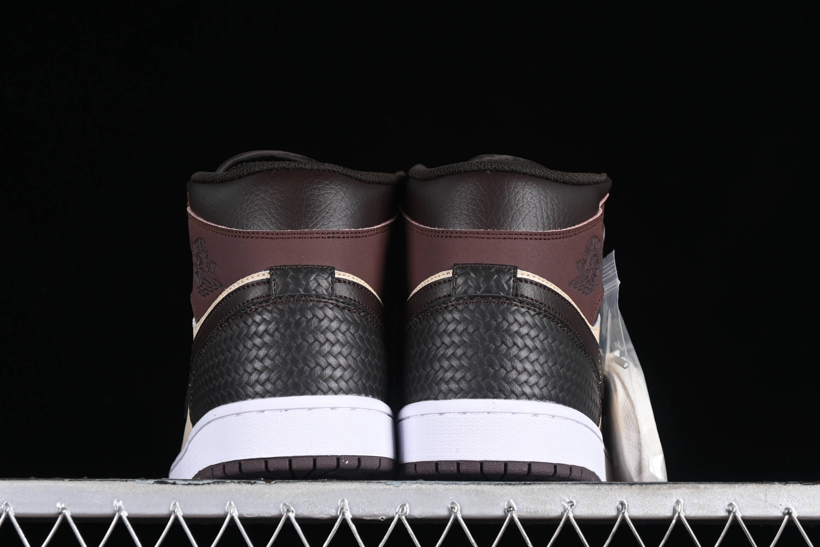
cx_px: 407
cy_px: 278
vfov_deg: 15.2
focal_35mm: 90
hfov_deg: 22.6
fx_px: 2050
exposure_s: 1/80
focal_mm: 50
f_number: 6.3
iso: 160
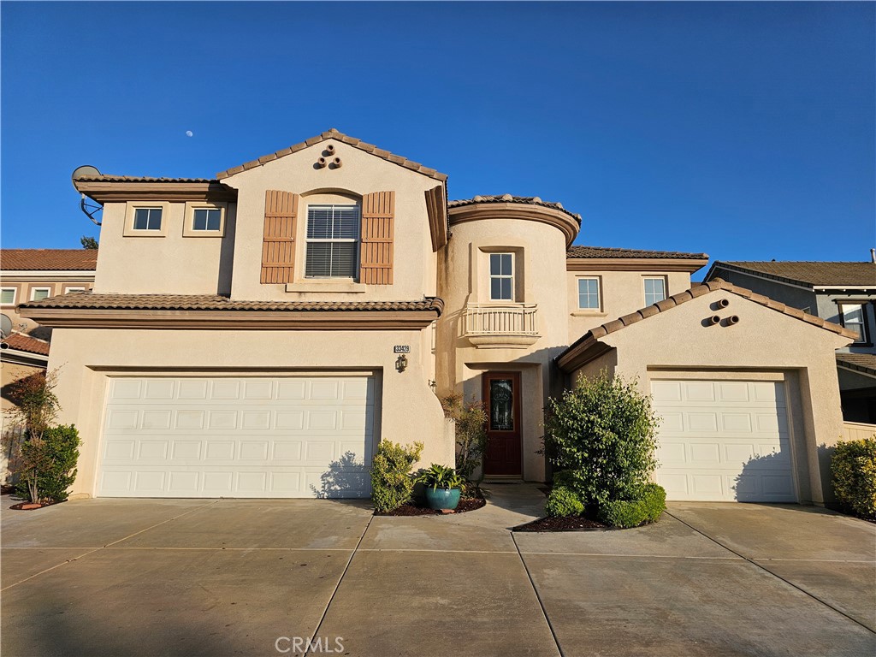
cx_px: 438
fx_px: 582
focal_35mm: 23
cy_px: 328
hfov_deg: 73.9
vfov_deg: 58.9
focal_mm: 6.3
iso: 10
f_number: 1.7
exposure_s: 1/1002
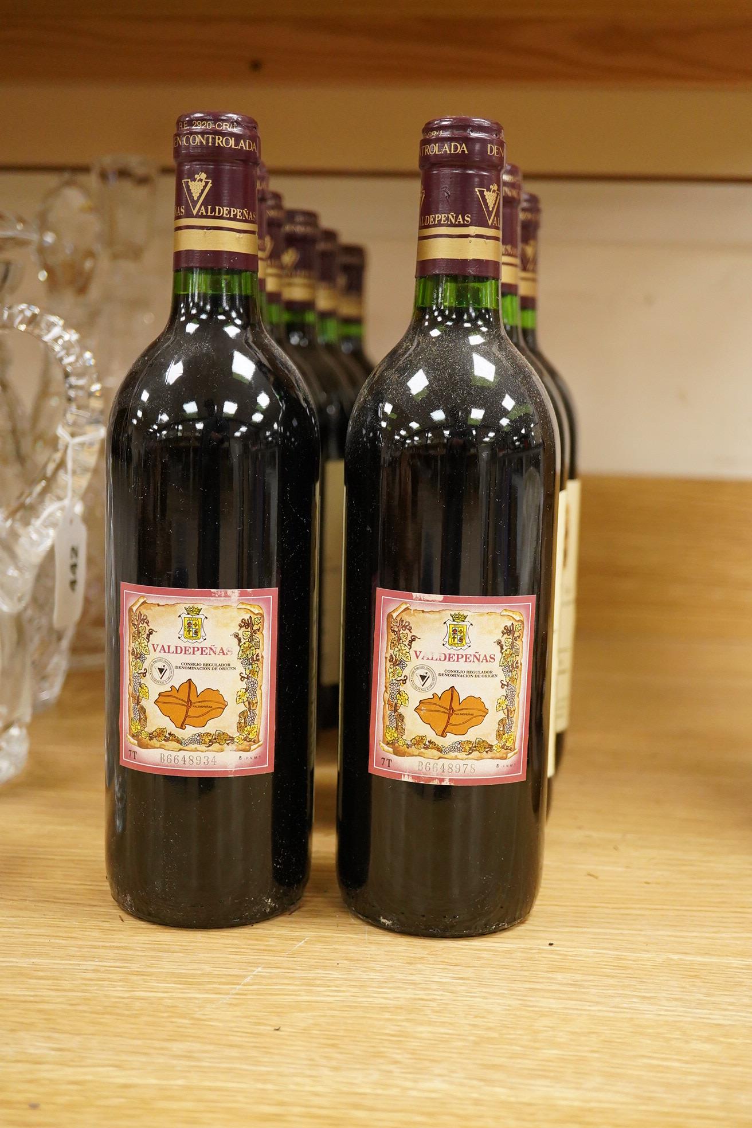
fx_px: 1410
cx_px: 376
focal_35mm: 45
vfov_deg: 43.6
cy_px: 564
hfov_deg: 29.9
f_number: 3.5
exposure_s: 1/320
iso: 2500
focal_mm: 30
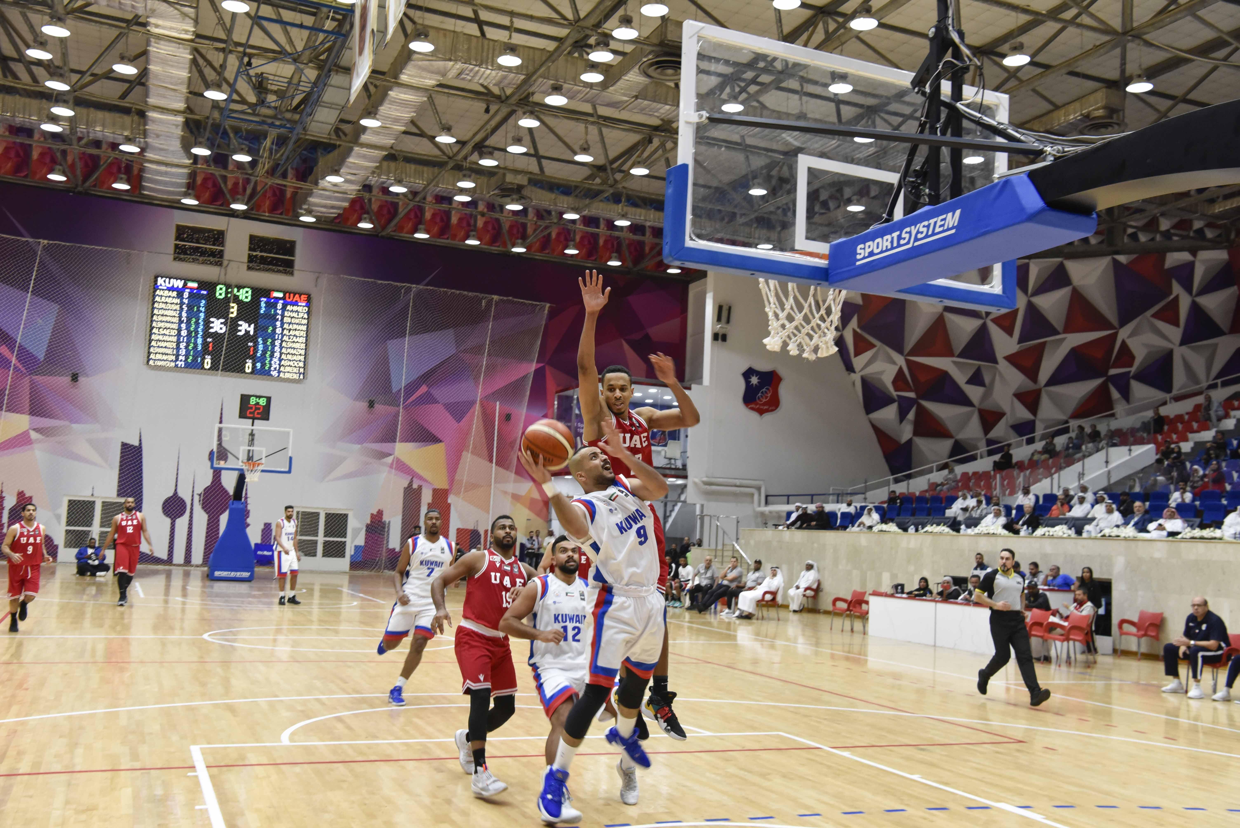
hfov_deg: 54.4
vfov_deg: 37.9
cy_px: 414
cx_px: 620
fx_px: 1206
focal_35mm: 35
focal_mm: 35
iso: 2500
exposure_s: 1/200
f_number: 7.1
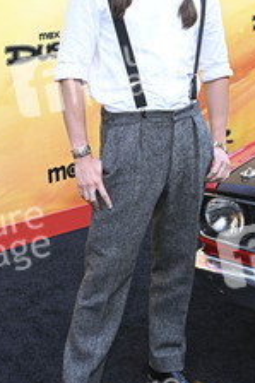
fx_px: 724
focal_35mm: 68
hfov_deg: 20.0
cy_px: 162
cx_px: 149
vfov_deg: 29.6
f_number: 5.6
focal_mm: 38
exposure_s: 1/200
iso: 1250
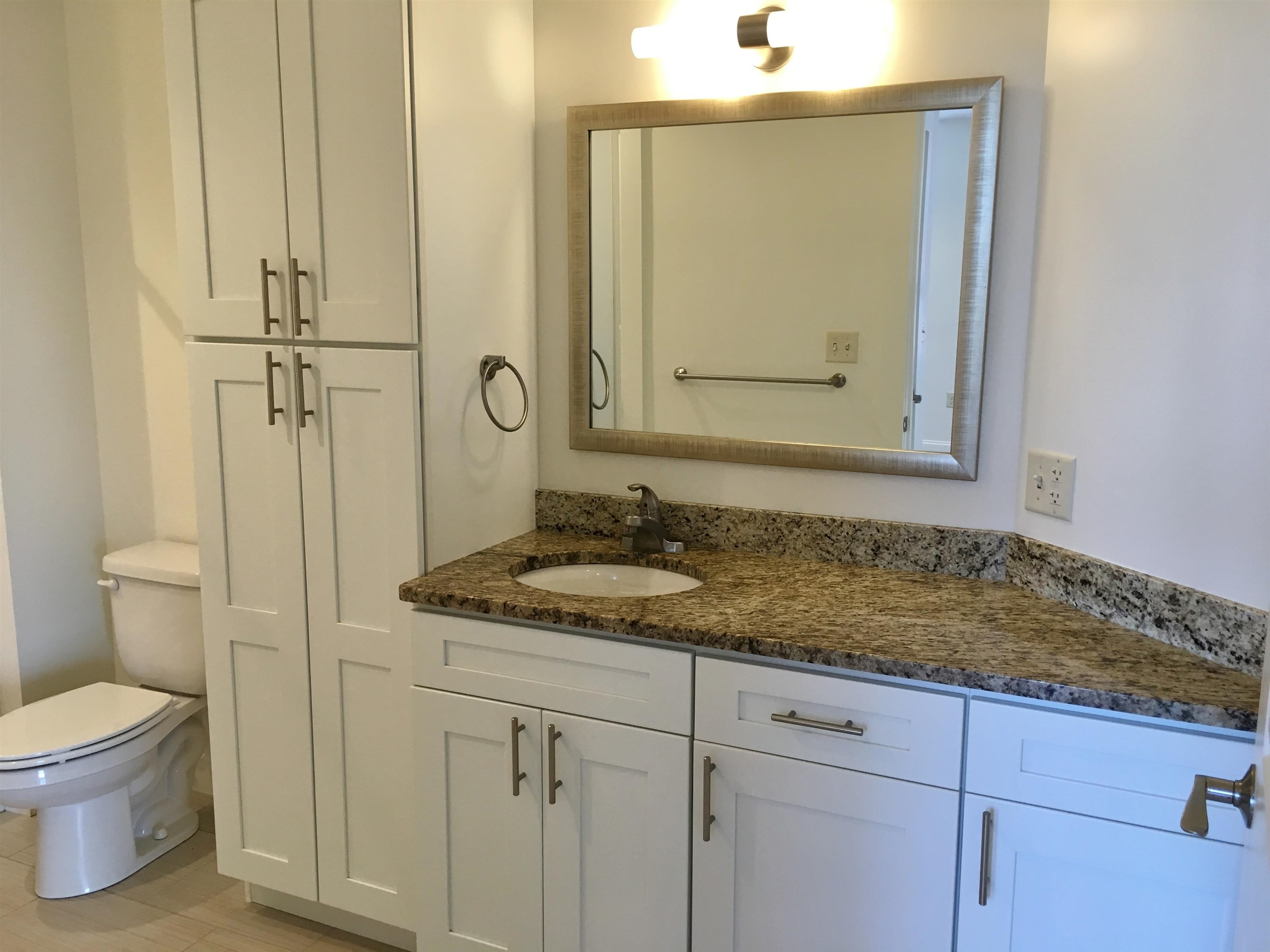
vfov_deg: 48.2
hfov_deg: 61.7
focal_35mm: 29
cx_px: 635
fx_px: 1064
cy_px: 476
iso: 32
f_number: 2.2
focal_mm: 4.15
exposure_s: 1/30
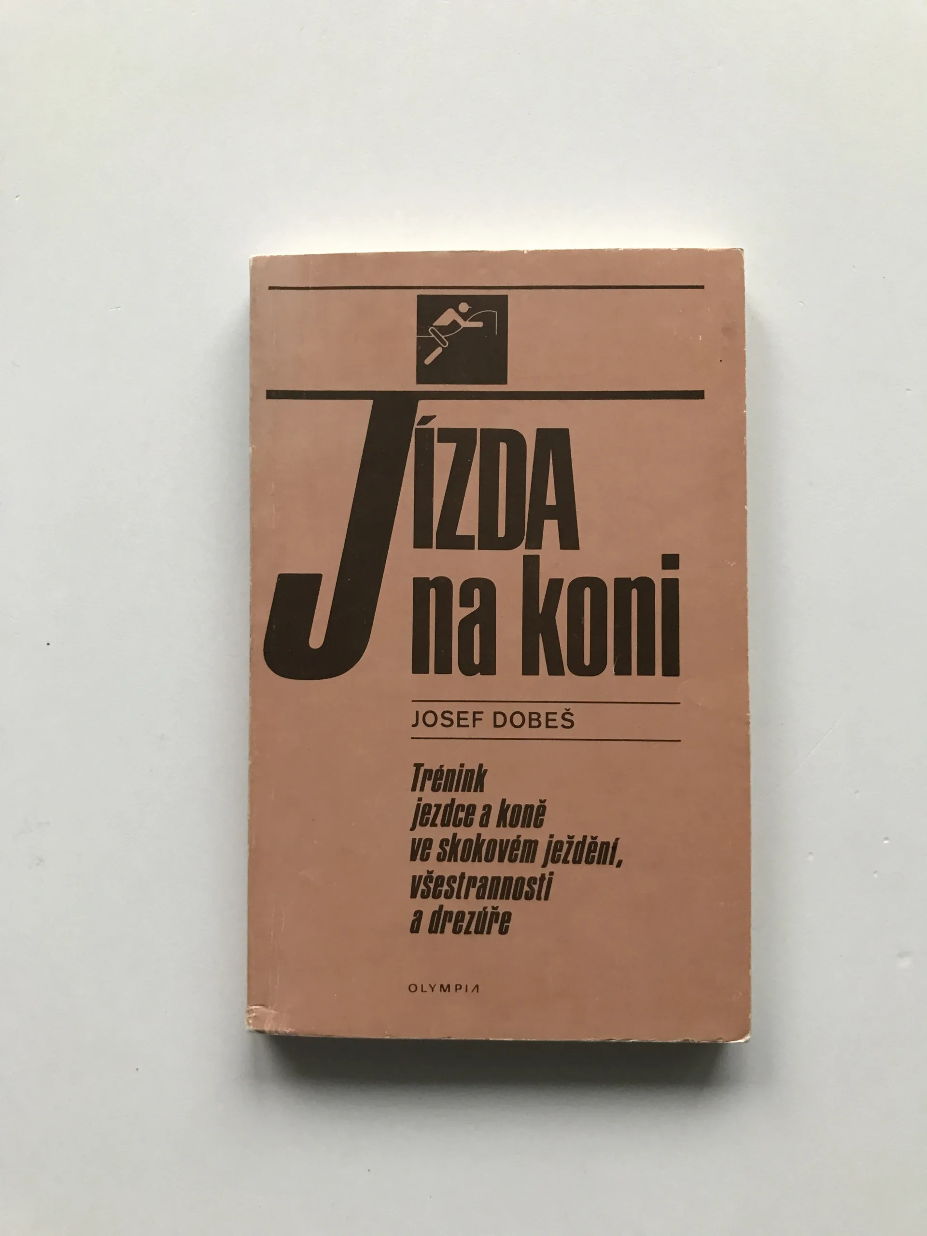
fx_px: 1000
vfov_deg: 63.4
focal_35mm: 28
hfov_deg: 49.7
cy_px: 618
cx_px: 464
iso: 40
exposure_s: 1/17
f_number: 1.8
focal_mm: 3.99
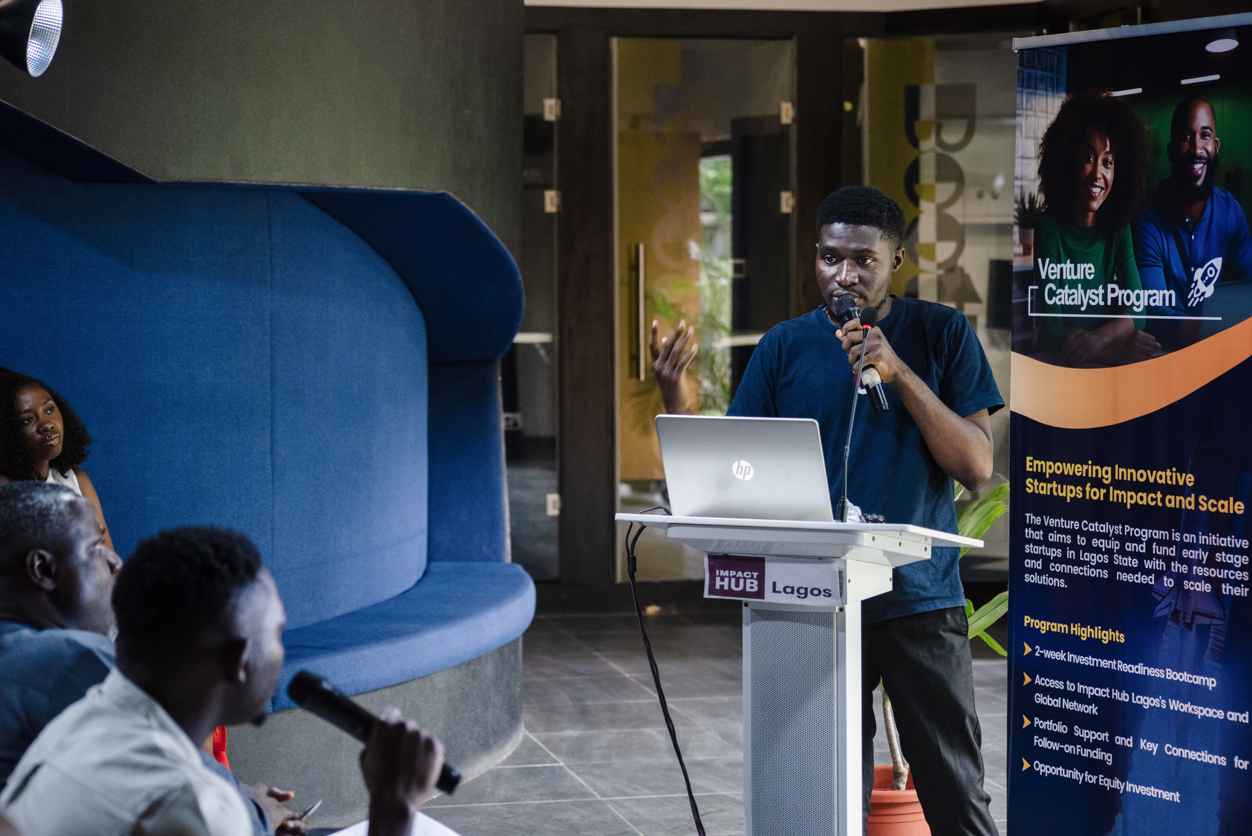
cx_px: 626
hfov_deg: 26.0
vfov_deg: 17.5
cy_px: 418
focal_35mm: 78
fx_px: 2714
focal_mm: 78
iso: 2000
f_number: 4.5
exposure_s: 1/100
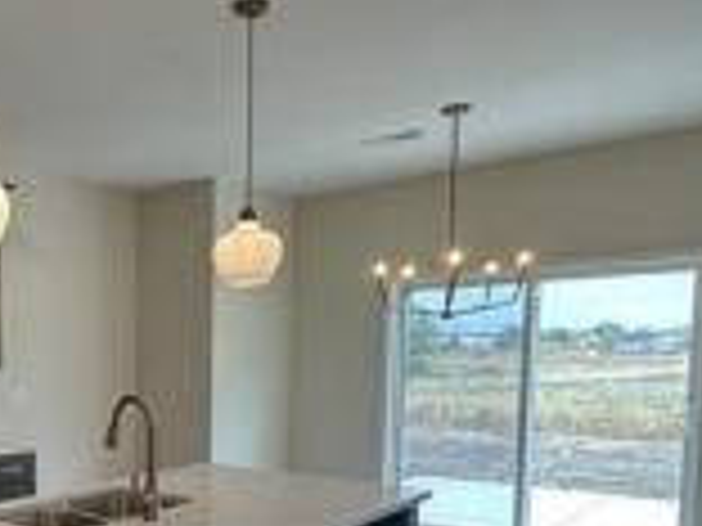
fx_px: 730
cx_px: 0
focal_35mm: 36
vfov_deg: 38.2
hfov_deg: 43.9
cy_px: 418
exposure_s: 1/120
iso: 100
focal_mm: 2.22
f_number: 2.2
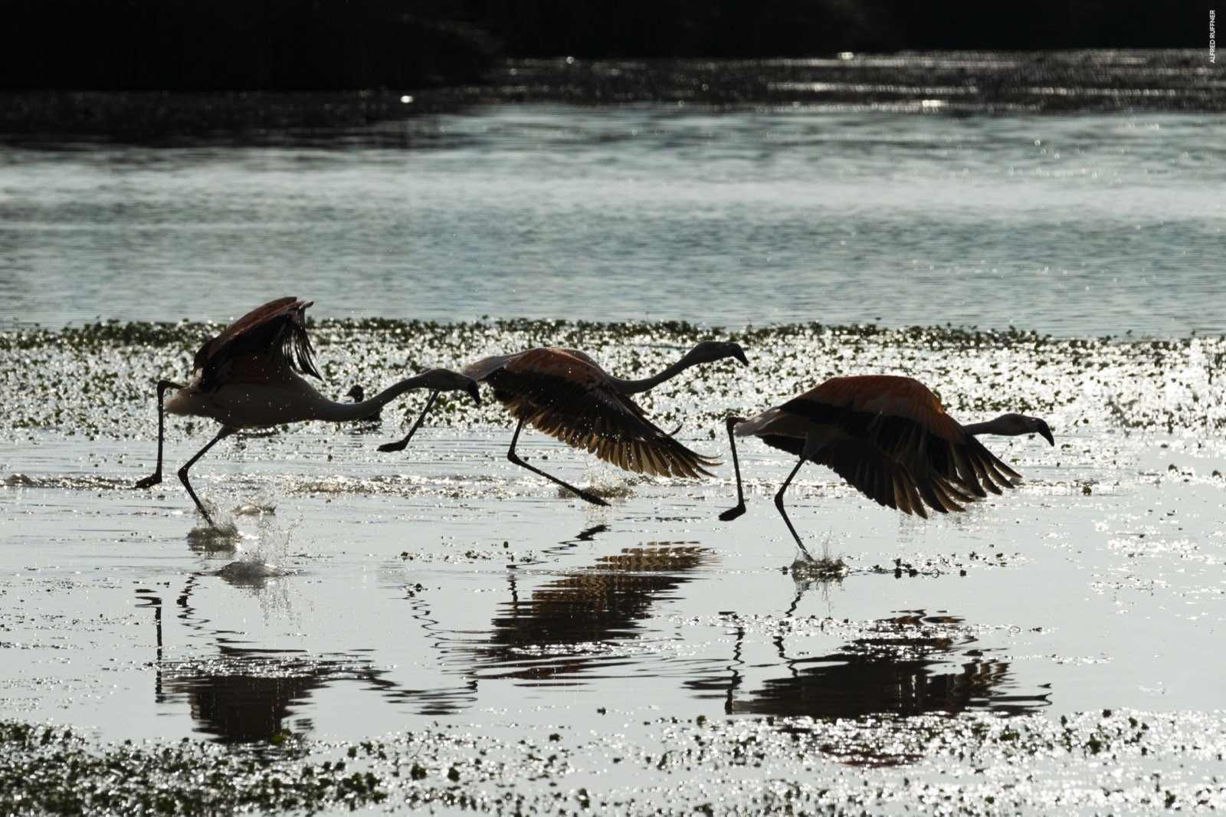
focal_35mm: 300
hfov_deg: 6.9
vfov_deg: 4.6
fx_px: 10214
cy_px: 408
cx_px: 613
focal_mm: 200
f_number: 8
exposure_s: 1/2000
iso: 125
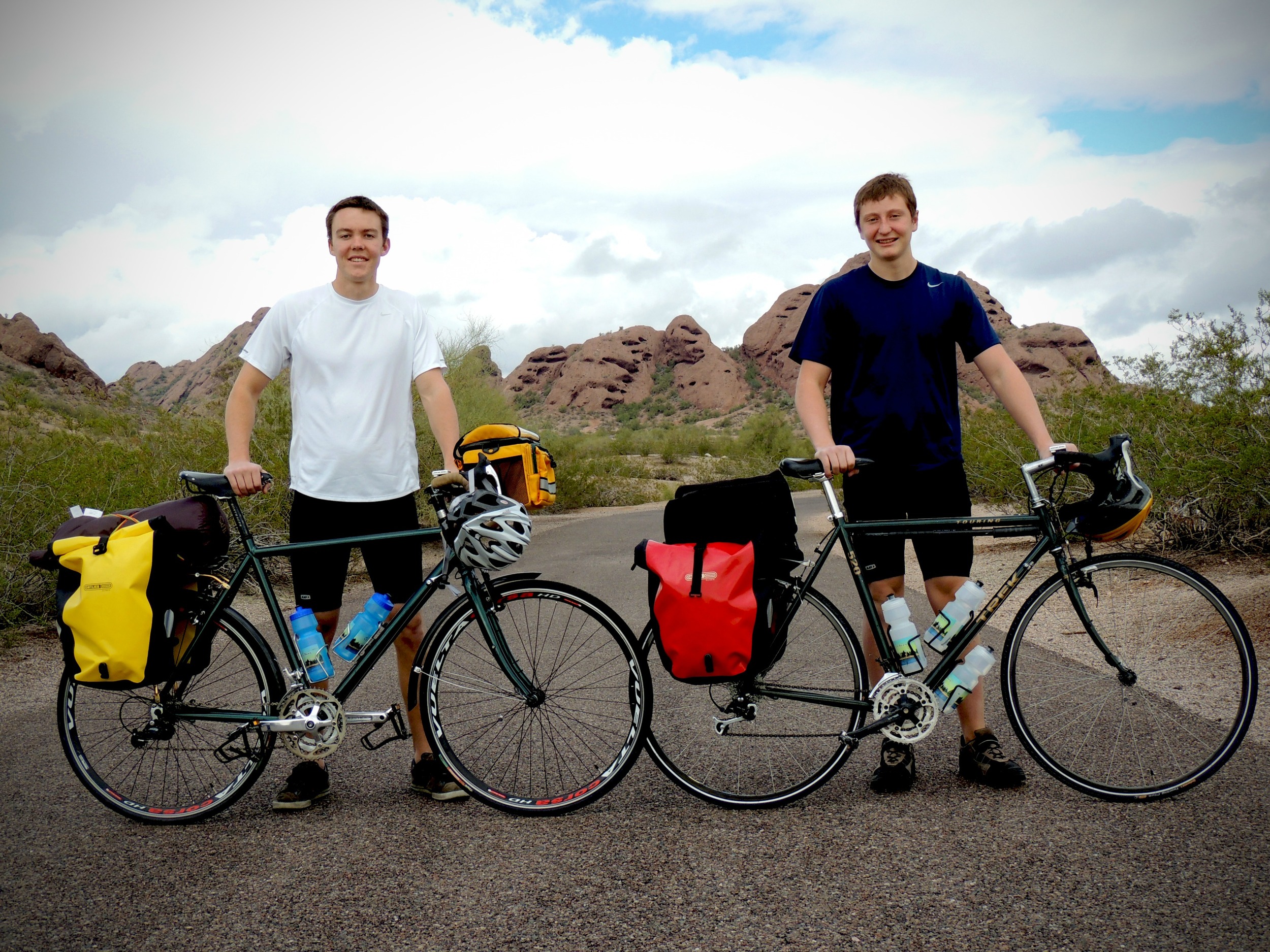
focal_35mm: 43
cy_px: 476
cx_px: 635
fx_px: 1578
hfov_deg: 43.9
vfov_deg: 33.6
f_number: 3.4
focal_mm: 7.6
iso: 100
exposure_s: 1/800
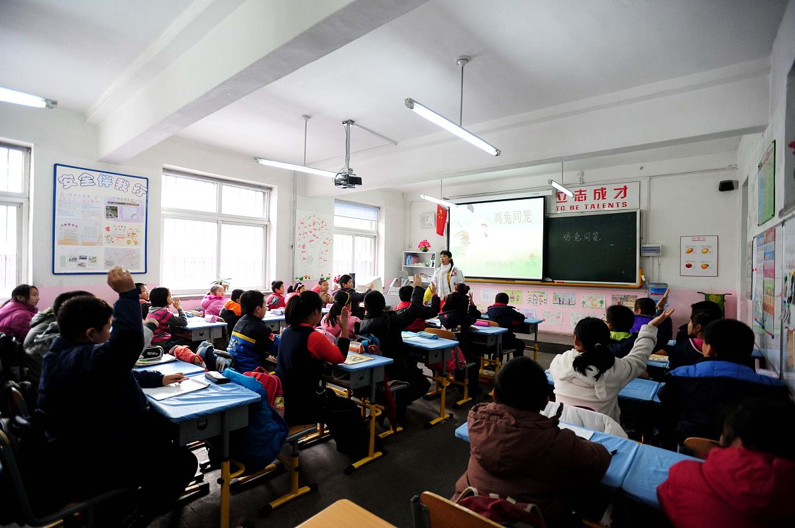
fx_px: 375
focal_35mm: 17
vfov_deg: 70.3
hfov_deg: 93.3
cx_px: 398
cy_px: 264
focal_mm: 17
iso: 2000
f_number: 2.8
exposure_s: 1/160
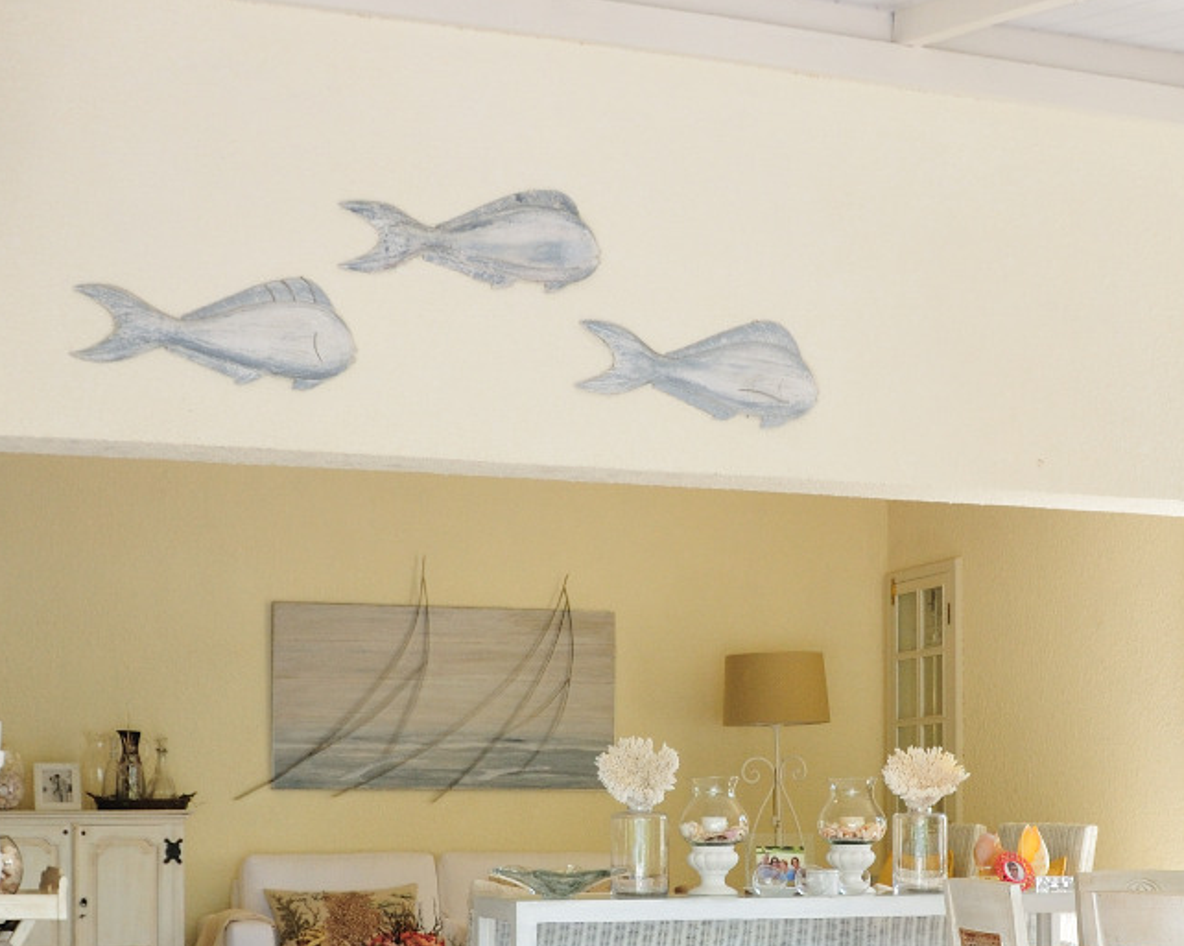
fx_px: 1996
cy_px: 739
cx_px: 634
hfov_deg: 33.0
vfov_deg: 26.2
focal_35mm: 57
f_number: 5.6
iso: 200
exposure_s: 1/40
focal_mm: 16
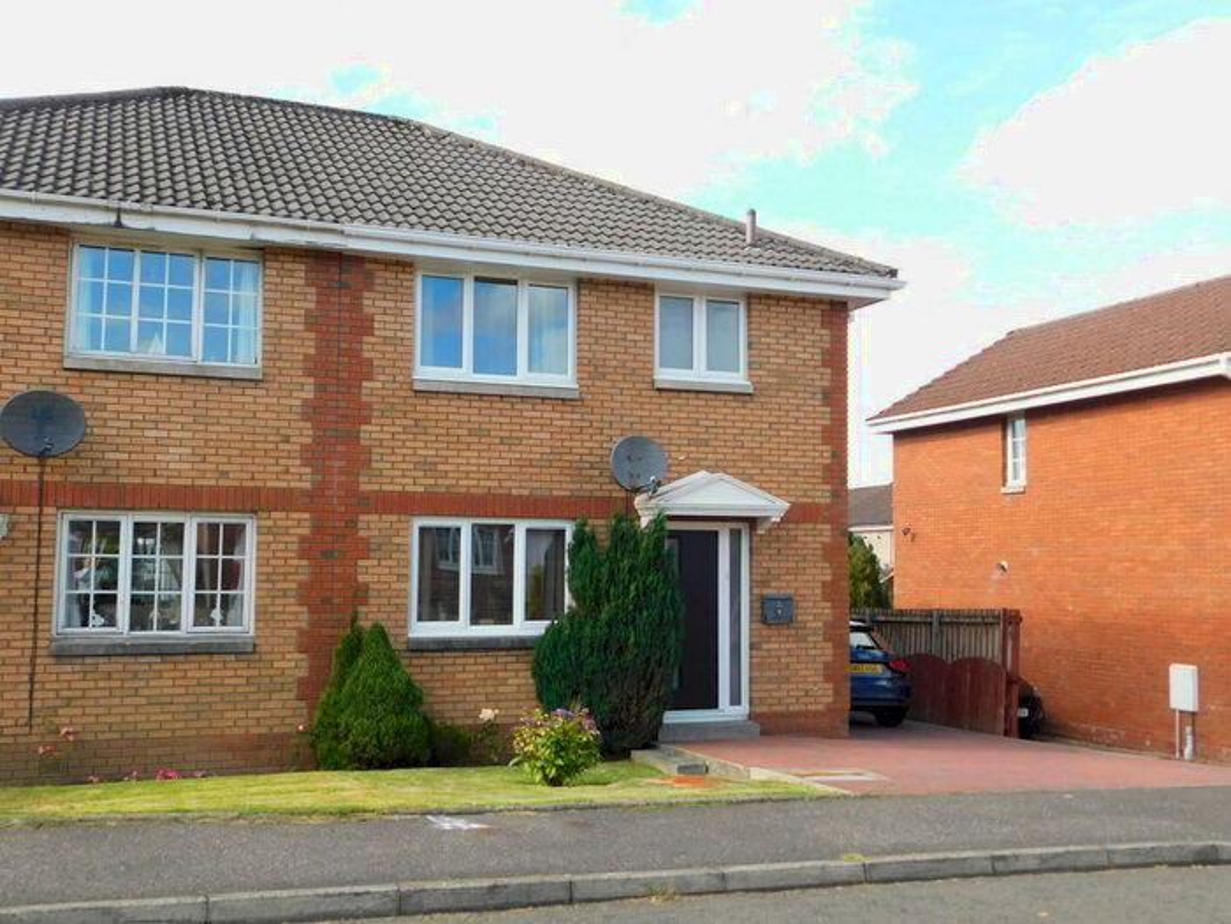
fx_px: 1280
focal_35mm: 36
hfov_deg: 51.4
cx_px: 616
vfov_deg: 39.7
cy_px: 462
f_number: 3.5
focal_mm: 6.3
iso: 125
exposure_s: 1/400
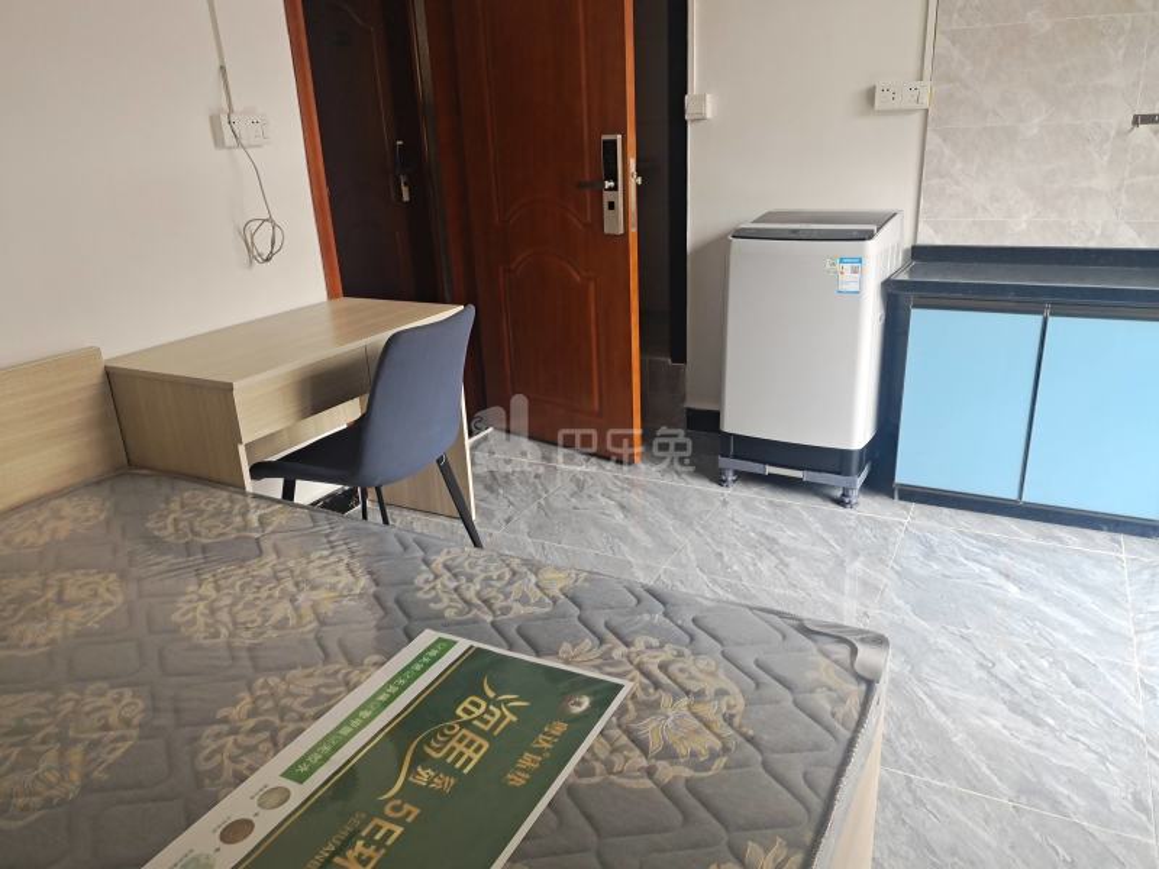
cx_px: 580
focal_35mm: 22
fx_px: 737
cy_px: 434
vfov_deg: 61.1
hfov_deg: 76.4
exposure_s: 1/50
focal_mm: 4.71
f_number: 1.79
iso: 185
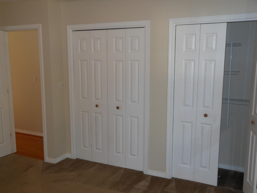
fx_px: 282
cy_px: 96
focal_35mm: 38
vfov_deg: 37.7
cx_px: 128
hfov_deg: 49.0
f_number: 3.6
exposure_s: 1/30
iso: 200
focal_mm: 6.8
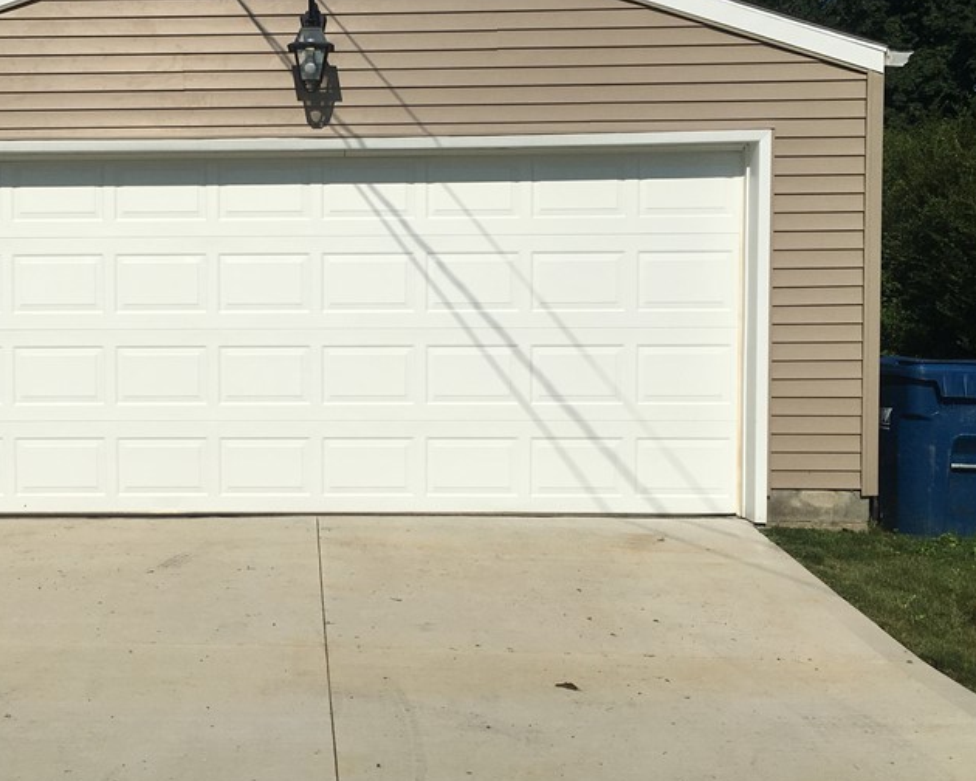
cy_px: 330
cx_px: 280
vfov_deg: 32.7
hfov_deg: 39.5
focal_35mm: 46
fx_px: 1329
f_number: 2.2
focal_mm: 4.15
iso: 25
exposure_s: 1/5917
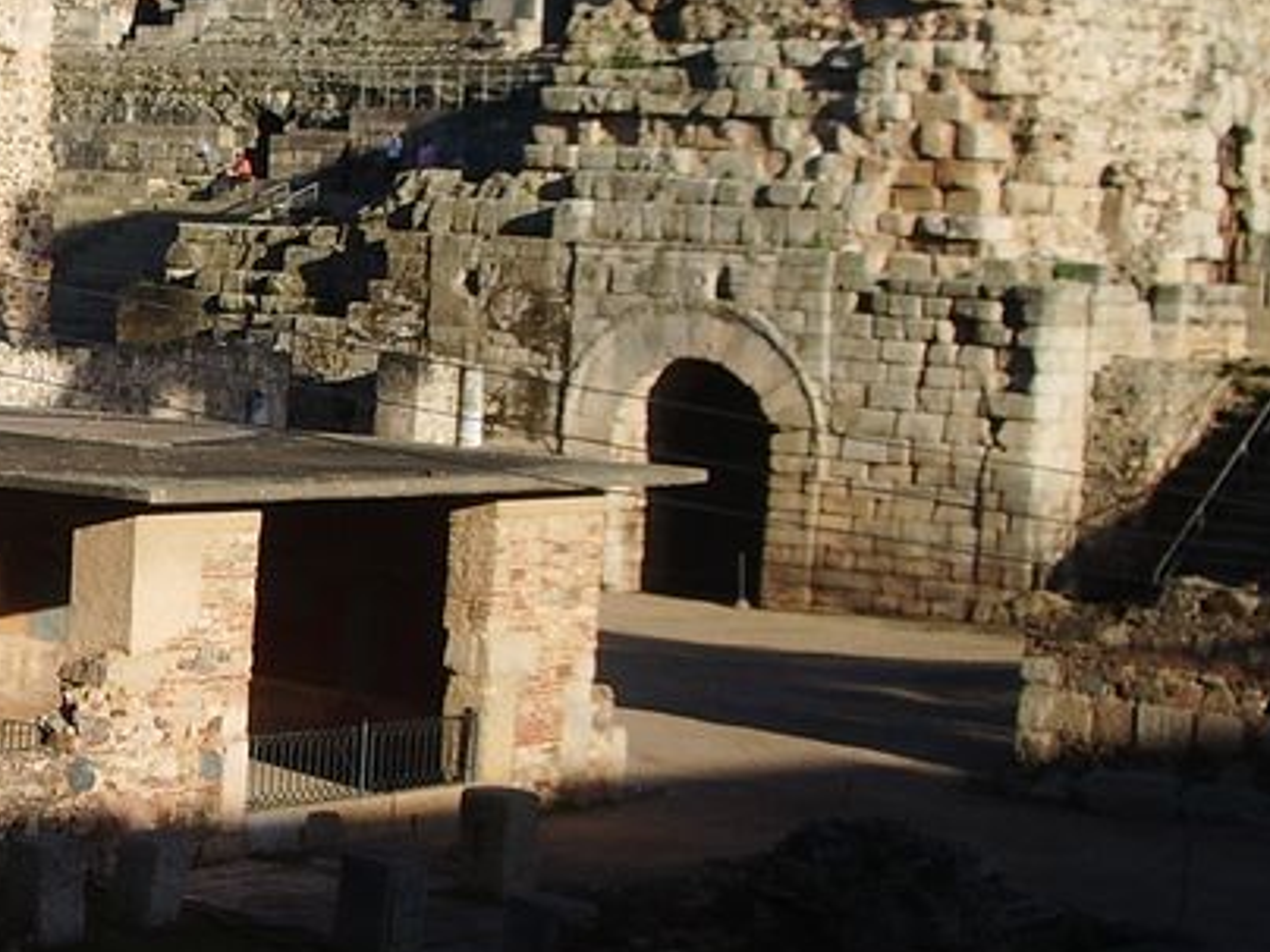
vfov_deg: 14.2
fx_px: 3816
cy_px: 390
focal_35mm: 104
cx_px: -251
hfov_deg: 18.0
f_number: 4.6
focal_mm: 6.8
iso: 50
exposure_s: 1/320
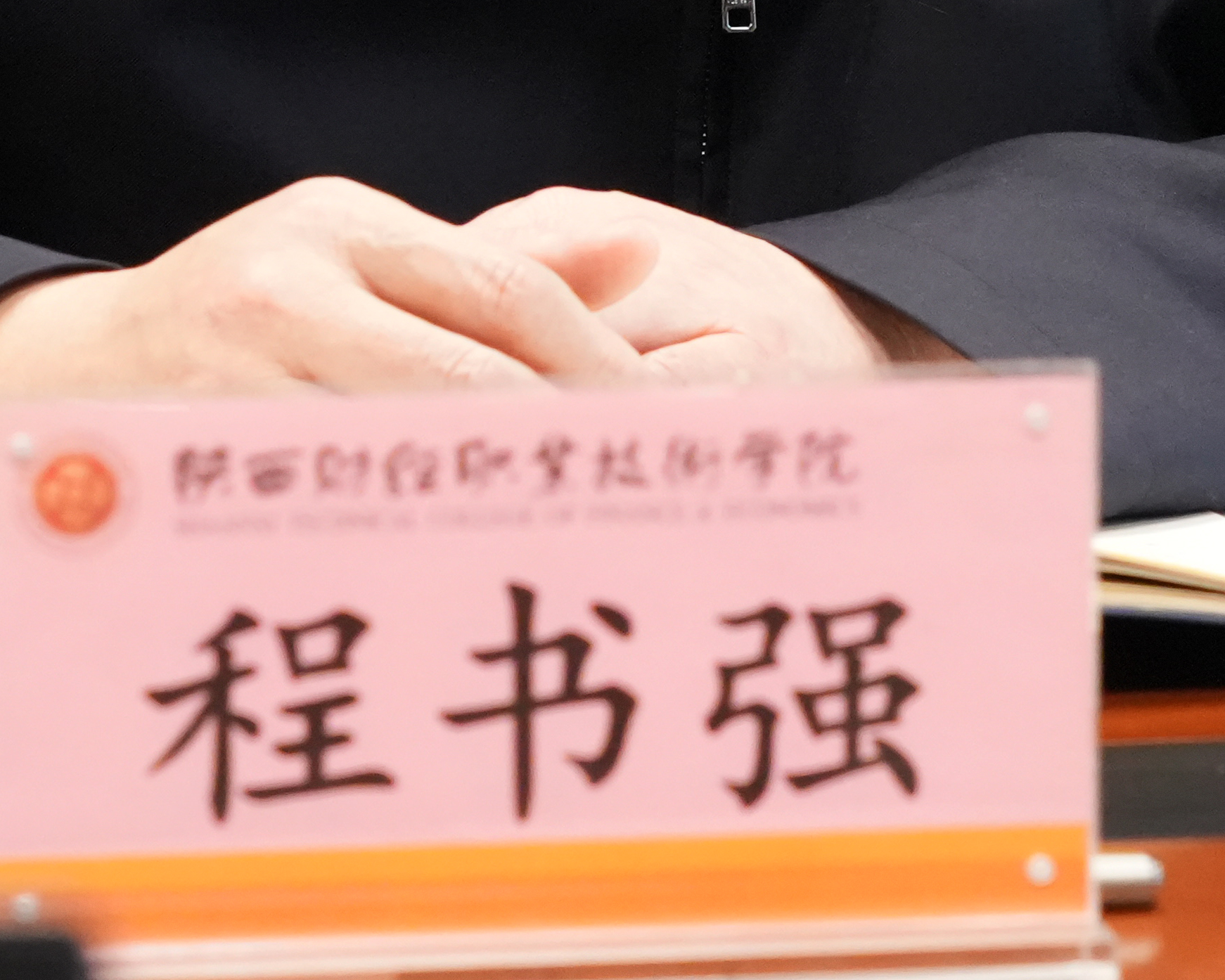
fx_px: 8738
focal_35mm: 241
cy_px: -568
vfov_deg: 6.3
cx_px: 673
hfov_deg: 8.0
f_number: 6.3
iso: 6400
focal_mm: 65
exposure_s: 1/160
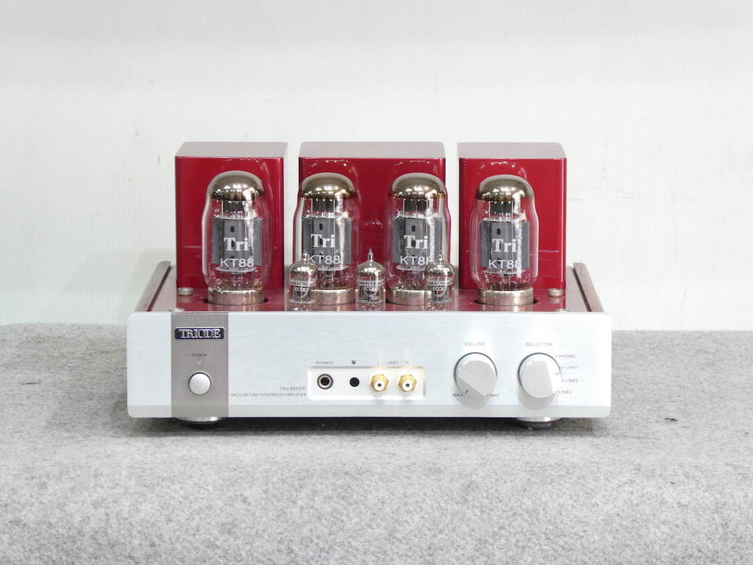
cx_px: 376
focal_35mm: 135
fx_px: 2937
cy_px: 282
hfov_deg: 14.6
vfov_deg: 11.0
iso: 200
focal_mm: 24.2
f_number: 5.3
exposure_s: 1/6
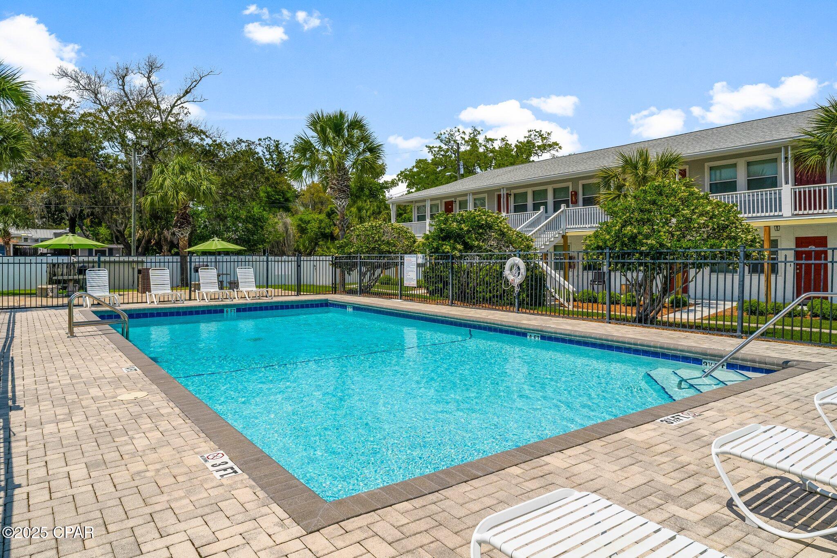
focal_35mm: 22
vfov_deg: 56.8
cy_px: 279
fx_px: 516
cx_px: 418
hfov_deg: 78.1
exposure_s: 1/640
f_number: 9
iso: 400
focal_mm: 22.2
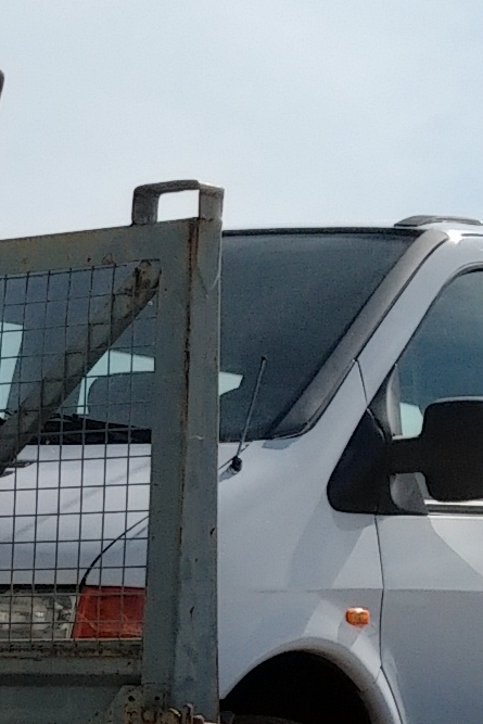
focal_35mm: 152
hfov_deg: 8.9
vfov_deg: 13.3
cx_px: -169
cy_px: 757
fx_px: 3057
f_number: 2
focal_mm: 4.52
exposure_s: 1/3069
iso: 100
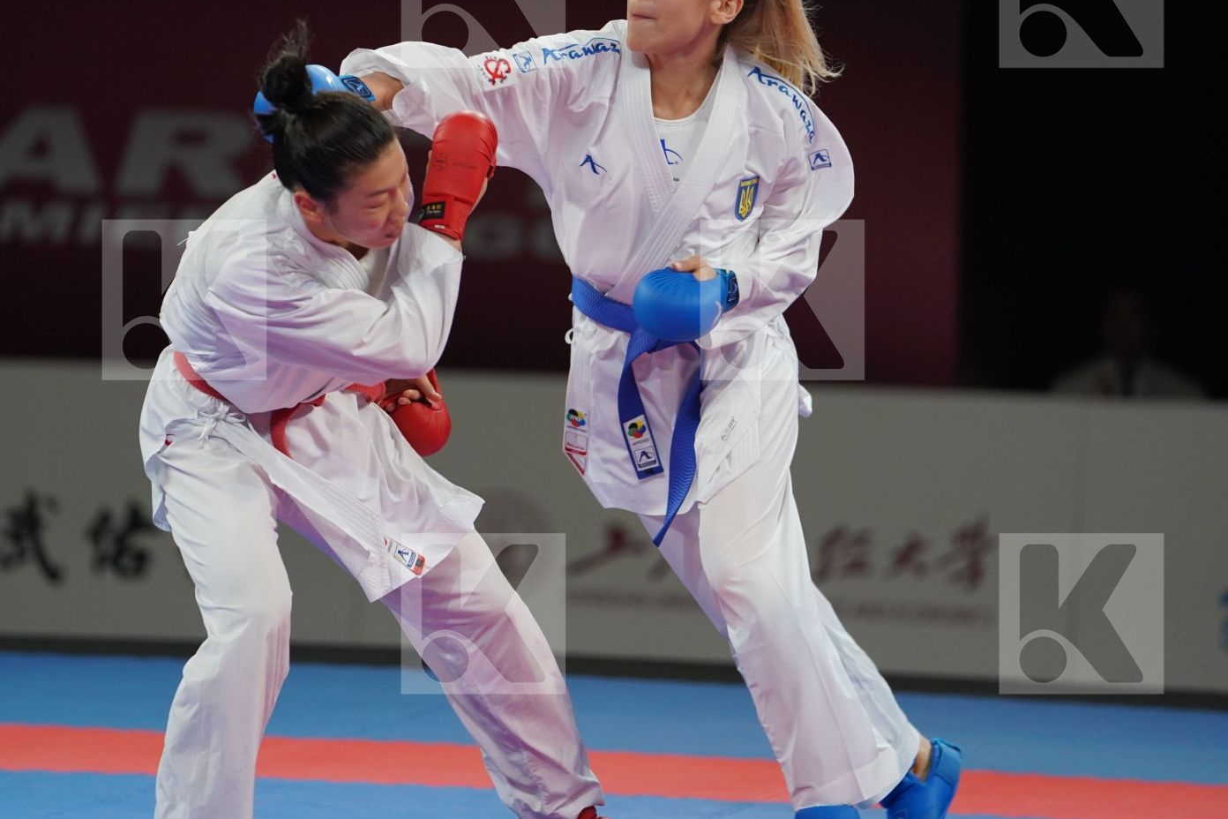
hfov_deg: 8.0
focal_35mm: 256
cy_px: 300
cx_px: 483
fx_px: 8732
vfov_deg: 5.4
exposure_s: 1/1000
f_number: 2.8
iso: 1600
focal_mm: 198
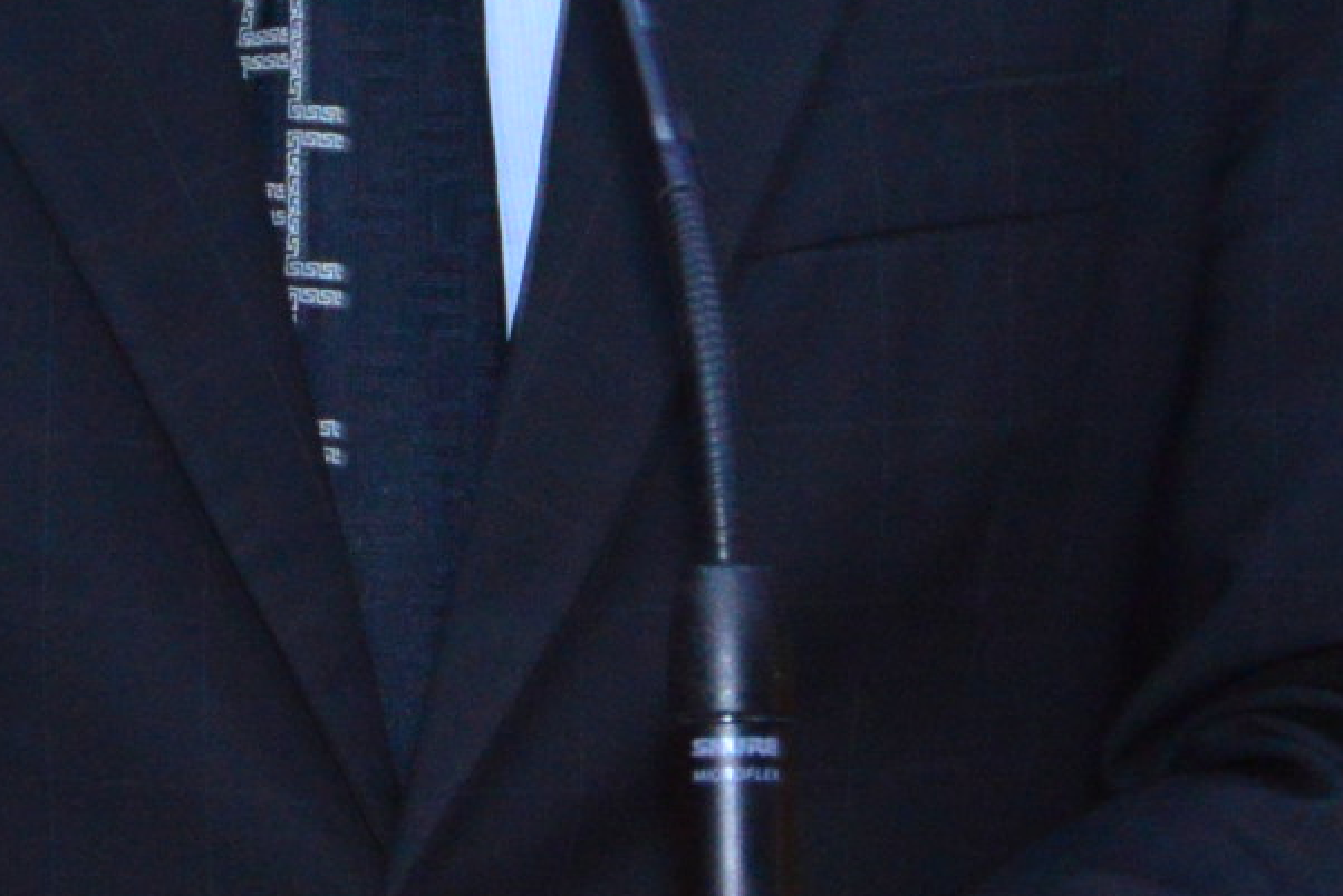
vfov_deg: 3.7
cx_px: 98
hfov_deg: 5.5
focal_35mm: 375
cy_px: -274
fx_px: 13996
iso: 2500
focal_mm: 75
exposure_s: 1/60
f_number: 6.3
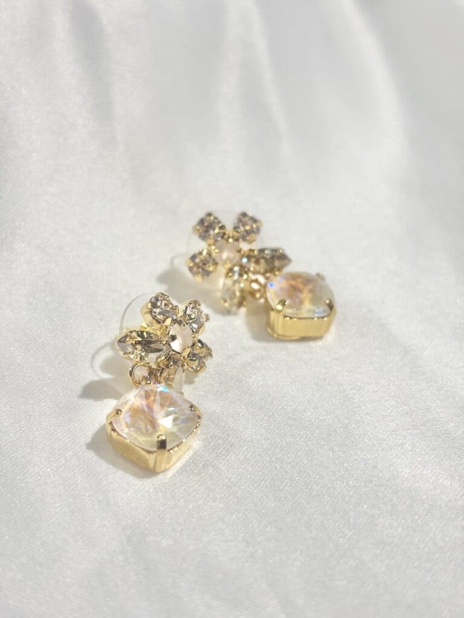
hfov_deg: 28.0
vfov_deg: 36.8
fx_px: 929
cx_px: 232
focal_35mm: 52
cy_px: 309
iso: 32
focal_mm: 5.96
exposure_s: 1/343
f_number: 1.6
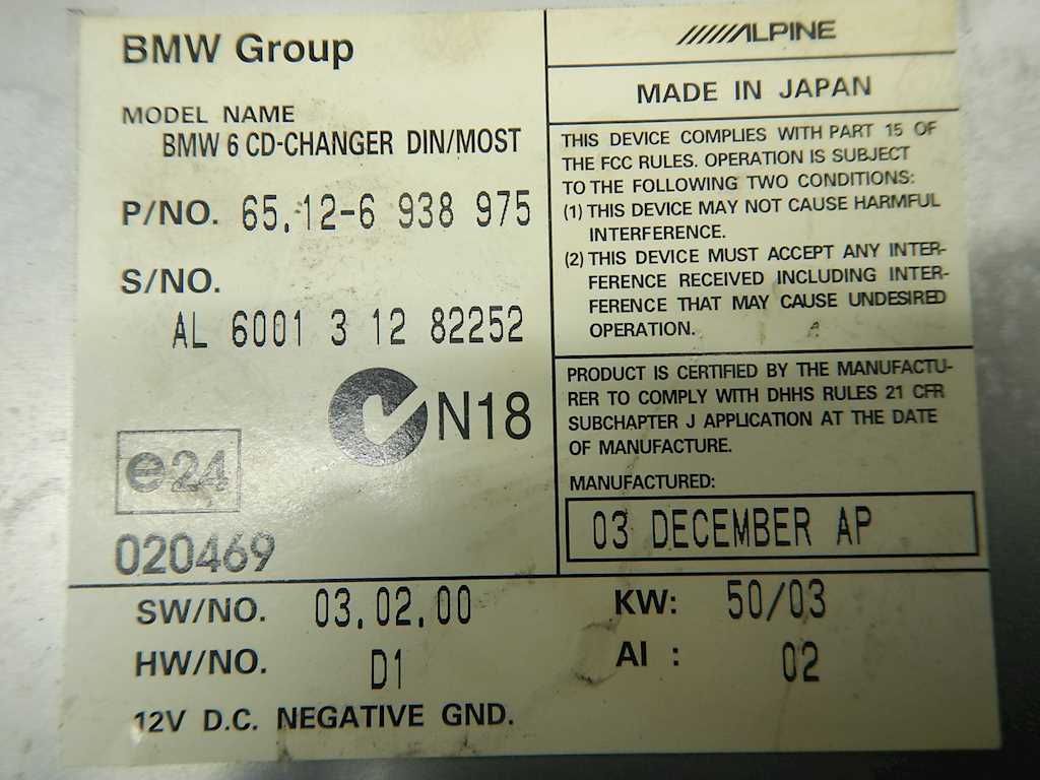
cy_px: 390
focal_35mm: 24
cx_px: 520
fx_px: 721
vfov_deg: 56.8
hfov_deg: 71.6
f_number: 2.8
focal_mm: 4.3
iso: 125
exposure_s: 1/30
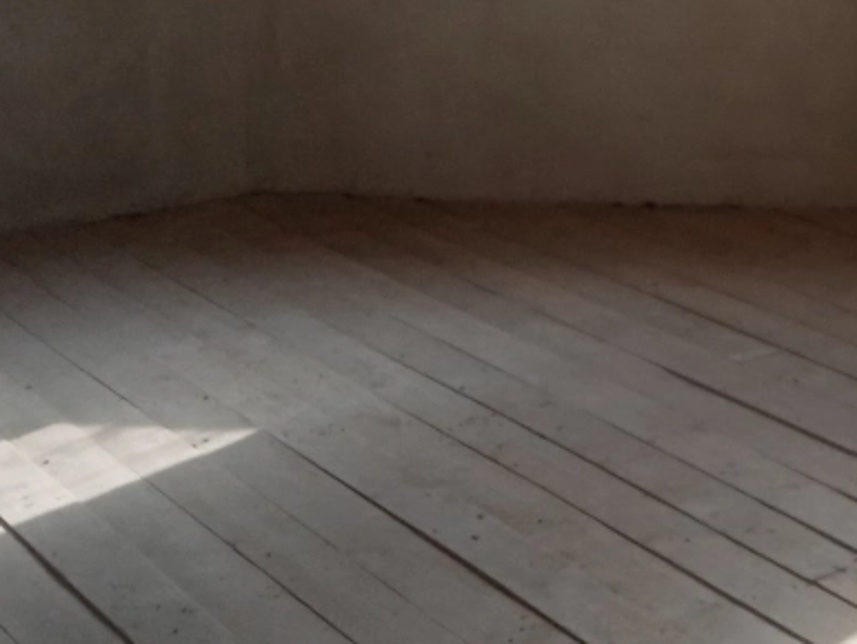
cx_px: 1043
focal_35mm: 91
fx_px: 2254
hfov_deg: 20.1
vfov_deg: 15.6
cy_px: -145
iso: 100
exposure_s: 1/203
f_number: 2.2
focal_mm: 3.46
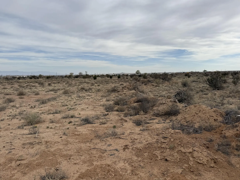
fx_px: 173
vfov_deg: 54.9
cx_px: 122
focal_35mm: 25
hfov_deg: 69.4
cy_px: 87
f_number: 1.78
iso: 80
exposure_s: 1/5319
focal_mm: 6.76
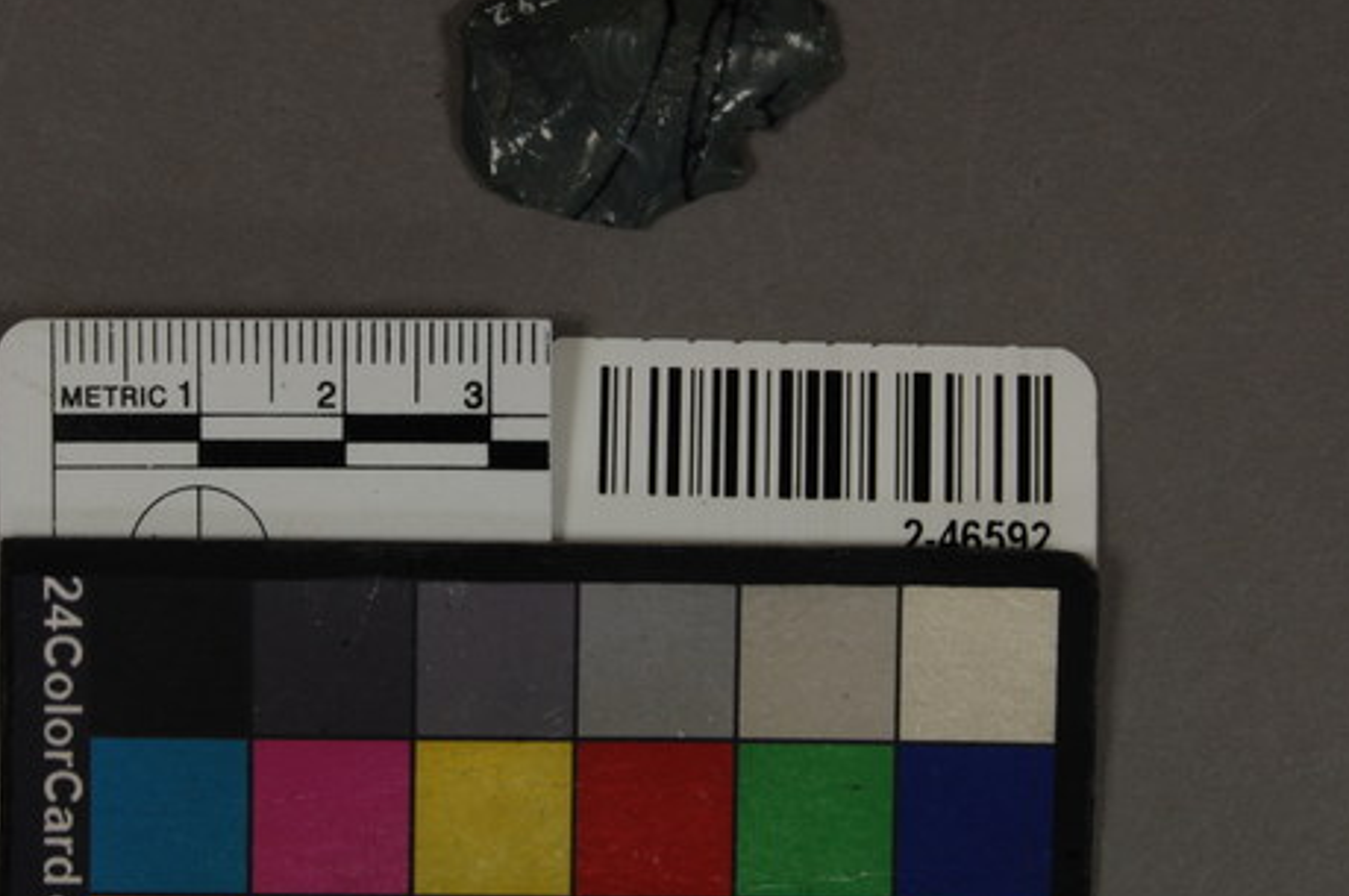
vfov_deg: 13.8
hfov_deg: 20.7
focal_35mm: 99
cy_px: 372
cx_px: 598
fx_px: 3691
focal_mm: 55
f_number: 29
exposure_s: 1/8
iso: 200
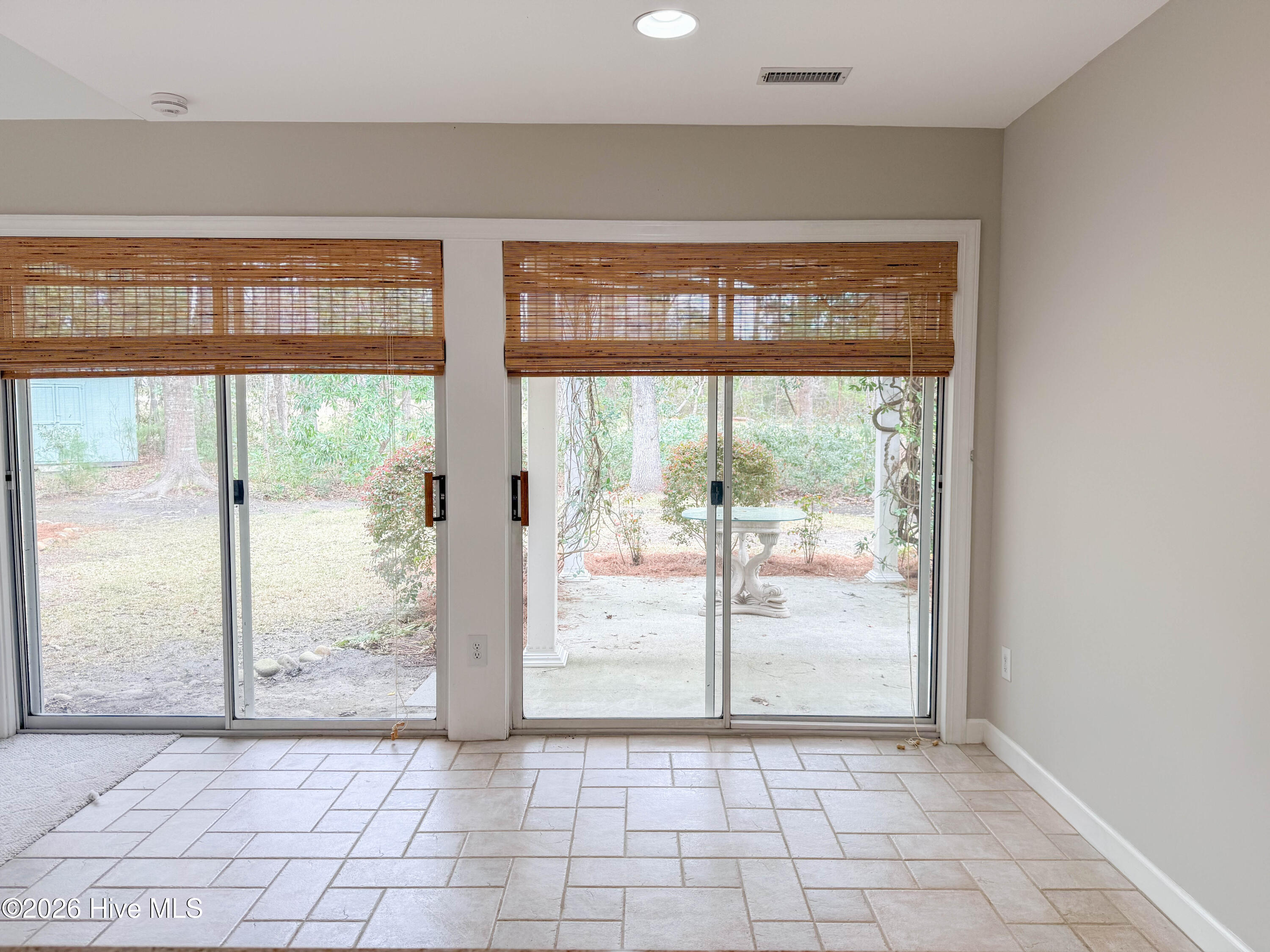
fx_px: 881
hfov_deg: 71.6
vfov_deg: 56.8
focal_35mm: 24
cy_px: 476
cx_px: 635
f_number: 1.8
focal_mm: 6.76
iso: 64
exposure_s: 1/190
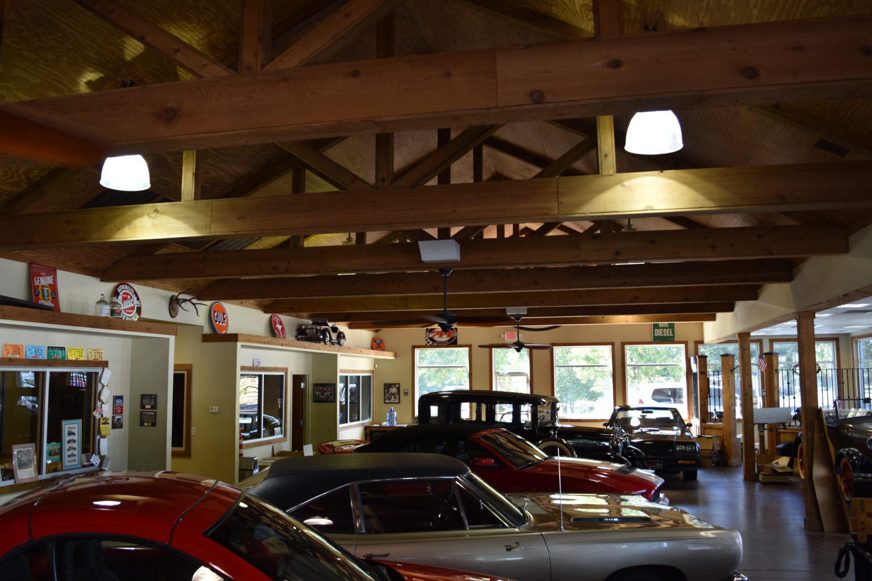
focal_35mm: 30
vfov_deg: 43.6
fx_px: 727
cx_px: 436
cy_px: 290
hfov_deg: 61.9
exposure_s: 1/40
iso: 200
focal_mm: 20
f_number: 5
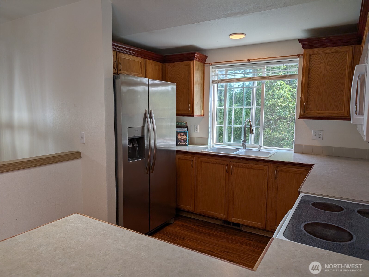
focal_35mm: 24
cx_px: 184
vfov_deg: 56.9
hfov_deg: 71.5
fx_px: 256
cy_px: 138
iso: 24
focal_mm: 6.9
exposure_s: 1/1176
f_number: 1.68
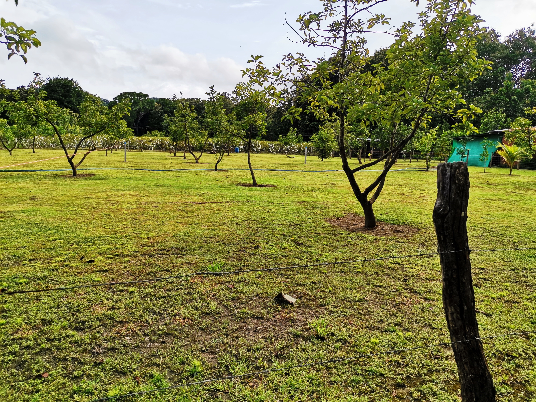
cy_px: 201
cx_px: 268
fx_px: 403
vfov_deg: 53.1
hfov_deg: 67.3
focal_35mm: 26
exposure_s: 1/2421
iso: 50
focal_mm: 4.75
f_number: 1.8
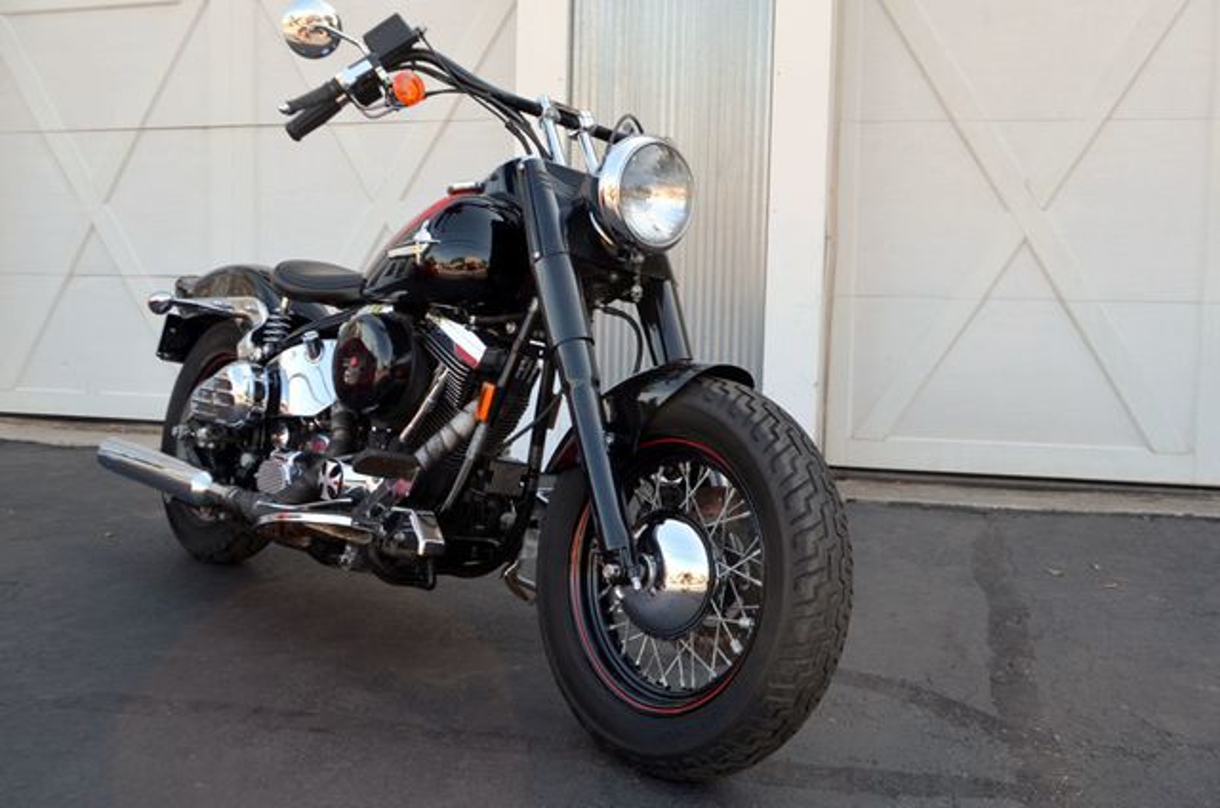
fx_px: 1218
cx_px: 610
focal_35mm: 36
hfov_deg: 53.2
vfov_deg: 36.7
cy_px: 404
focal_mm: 24
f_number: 5.6
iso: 200
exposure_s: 1/125
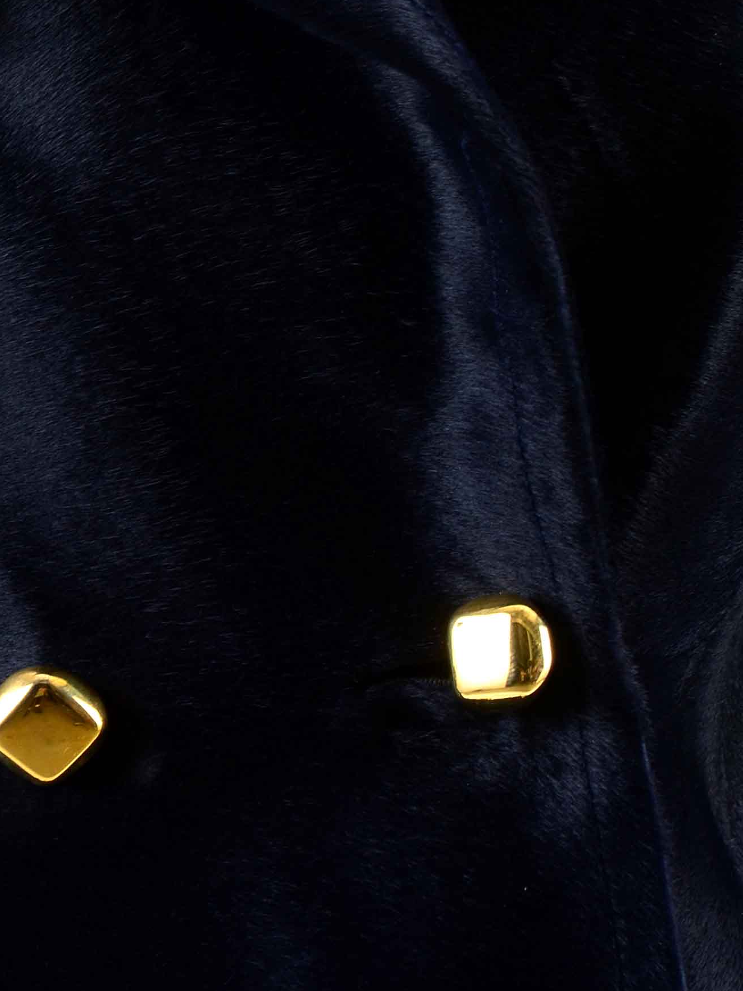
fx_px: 12232
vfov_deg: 4.6
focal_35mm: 427
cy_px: 67
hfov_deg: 3.5
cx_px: 172
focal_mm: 105
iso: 200
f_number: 9
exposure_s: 1/160
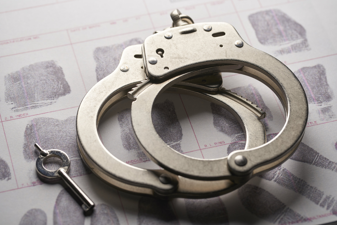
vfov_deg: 13.7
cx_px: 168
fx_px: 936
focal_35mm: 100
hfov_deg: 20.4
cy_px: 112
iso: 100
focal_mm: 100
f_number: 8
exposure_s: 1/20
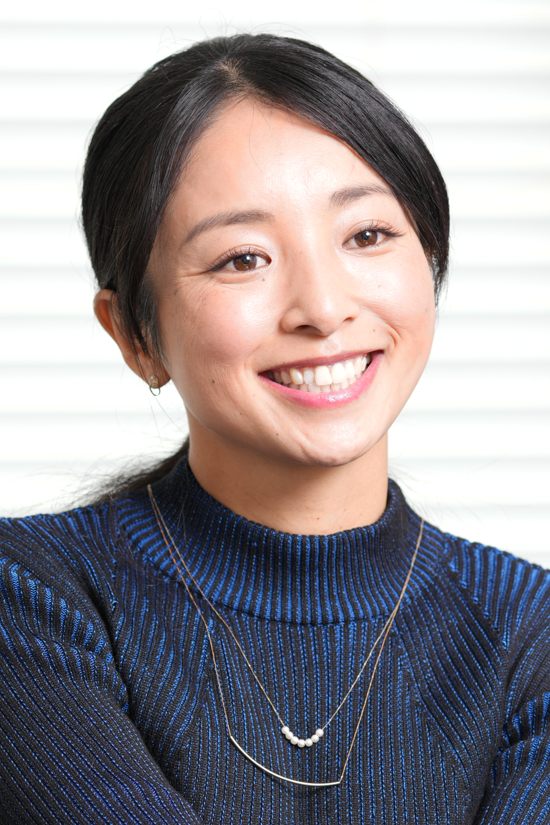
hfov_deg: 10.8
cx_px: 275
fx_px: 2910
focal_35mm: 127
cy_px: 412
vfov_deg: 16.1
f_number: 3.5
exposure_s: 1/200
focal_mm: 85
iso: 100
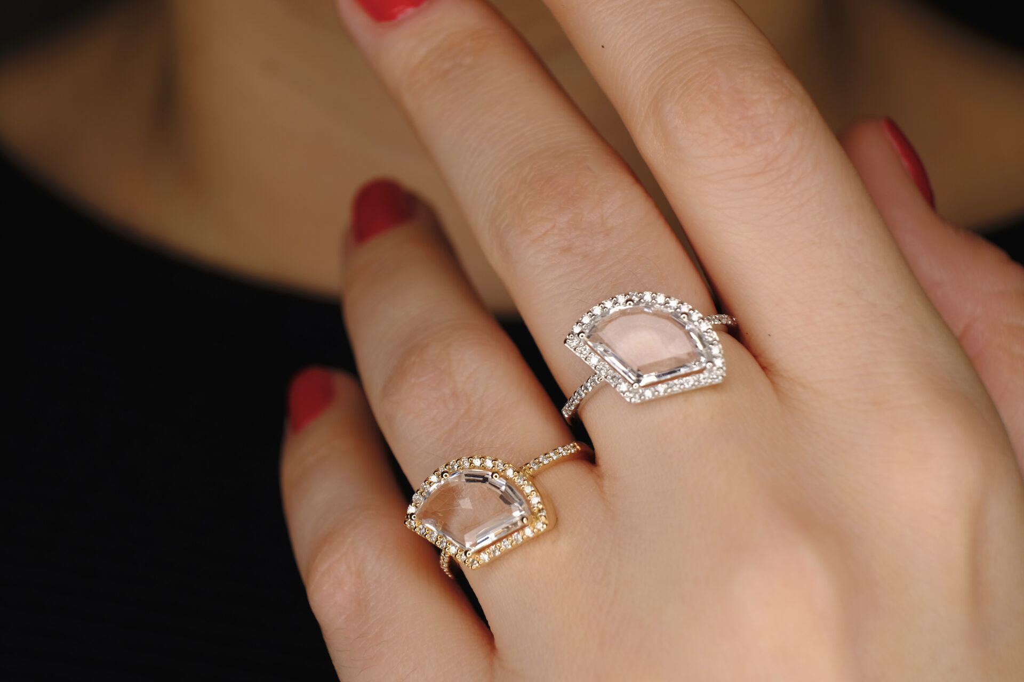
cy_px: 341
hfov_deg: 24.5
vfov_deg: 16.5
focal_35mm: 83
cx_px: 512
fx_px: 2361
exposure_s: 1/125
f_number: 6.4
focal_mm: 55
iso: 200
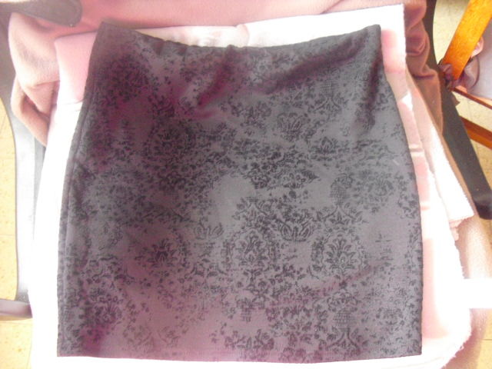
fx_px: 512
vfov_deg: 39.7
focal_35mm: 36
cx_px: 246
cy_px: 184
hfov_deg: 51.4
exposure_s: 1/10
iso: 800
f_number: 3.1
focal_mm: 6.3
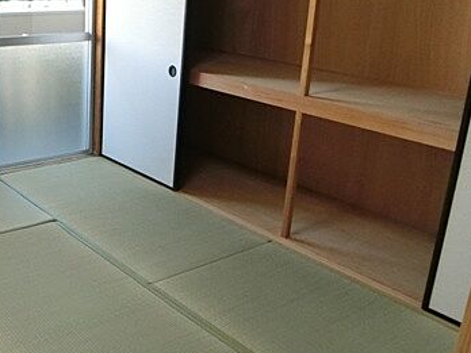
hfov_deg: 39.2
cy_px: 166
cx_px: 78
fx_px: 626
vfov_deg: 31.5
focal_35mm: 46
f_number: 3.5
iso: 400
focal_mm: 4.5
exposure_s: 1/80
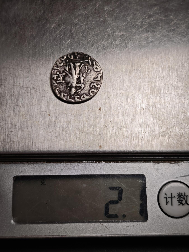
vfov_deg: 38.2
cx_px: 94
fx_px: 364
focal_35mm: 50
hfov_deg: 29.1
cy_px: 126
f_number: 1.63
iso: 50
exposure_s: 1/814
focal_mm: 5.85
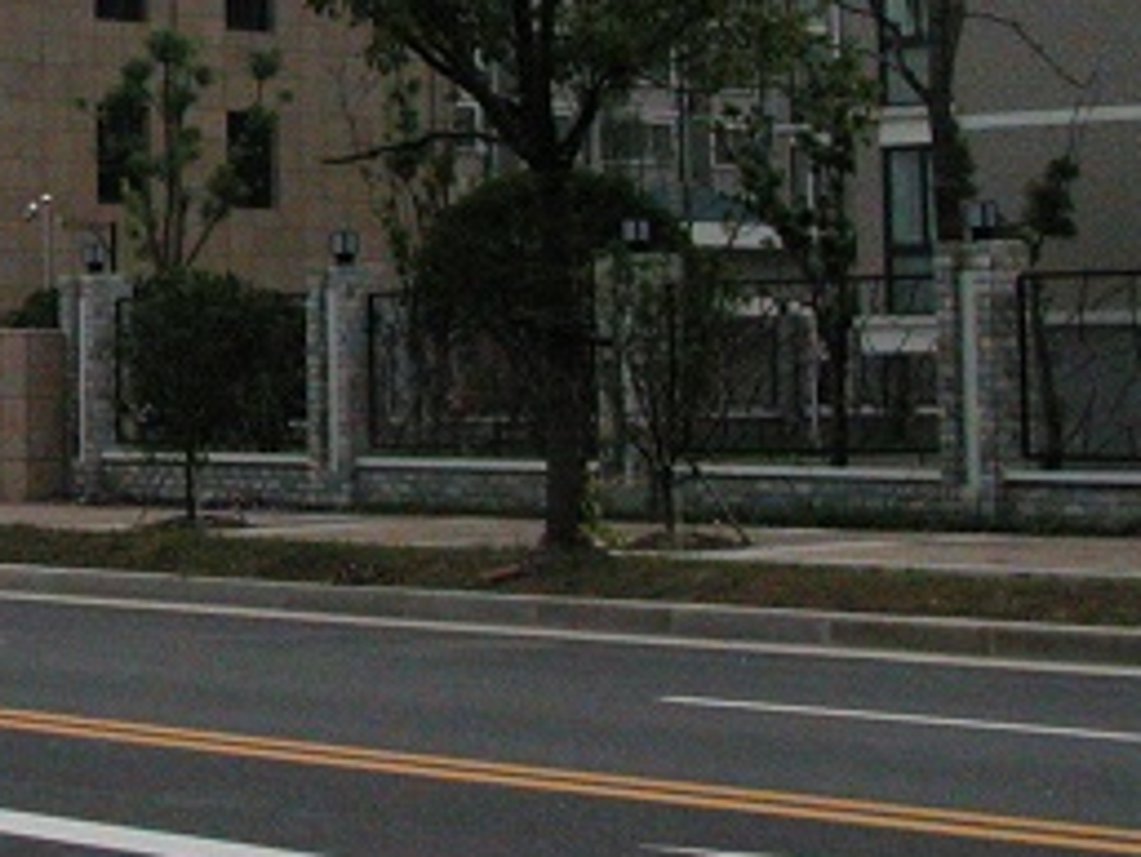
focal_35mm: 109
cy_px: -27
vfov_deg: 13.4
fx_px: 3594
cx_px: -626
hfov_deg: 16.3
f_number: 8
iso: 200
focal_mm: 8.9
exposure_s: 1/877
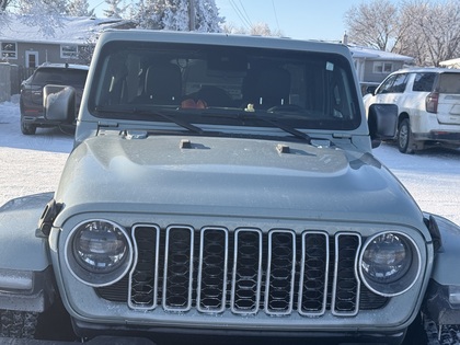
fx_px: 638
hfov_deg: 39.7
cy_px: 172
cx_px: 230
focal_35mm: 48
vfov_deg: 30.3
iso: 64
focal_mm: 6.76
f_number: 1.78
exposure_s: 1/1754
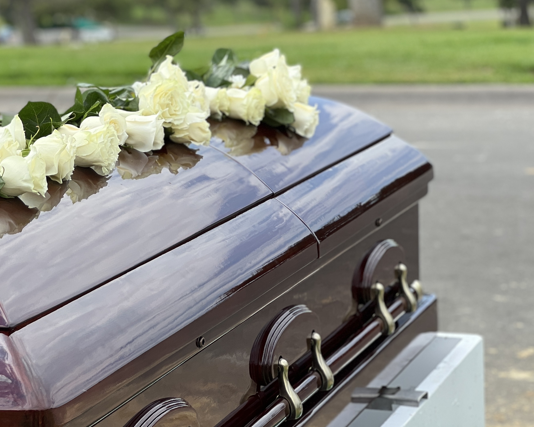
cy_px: 206
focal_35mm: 114
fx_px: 1802
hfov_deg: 16.8
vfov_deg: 13.5
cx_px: 140
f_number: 2.8
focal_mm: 9
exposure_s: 1/362
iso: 32
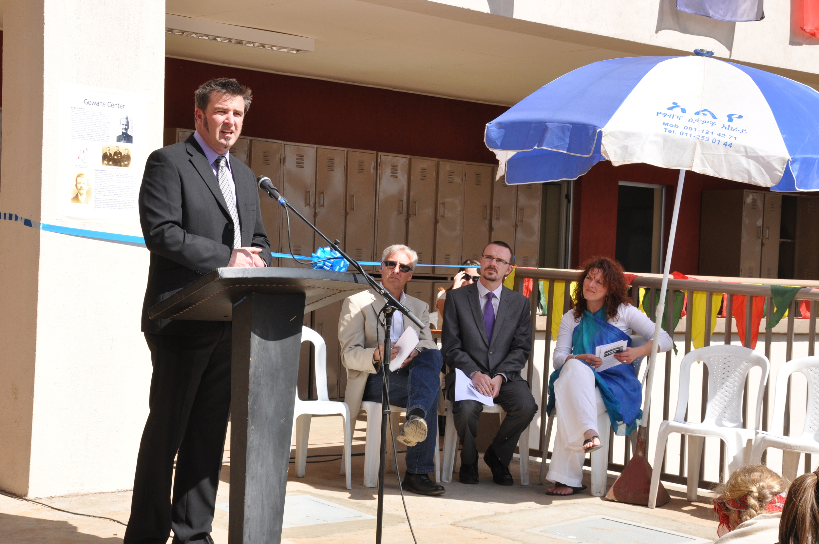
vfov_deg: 20.1
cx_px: 410
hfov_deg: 29.9
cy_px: 272
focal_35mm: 68
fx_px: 1534
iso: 500
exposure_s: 1/500
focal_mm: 45
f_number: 11
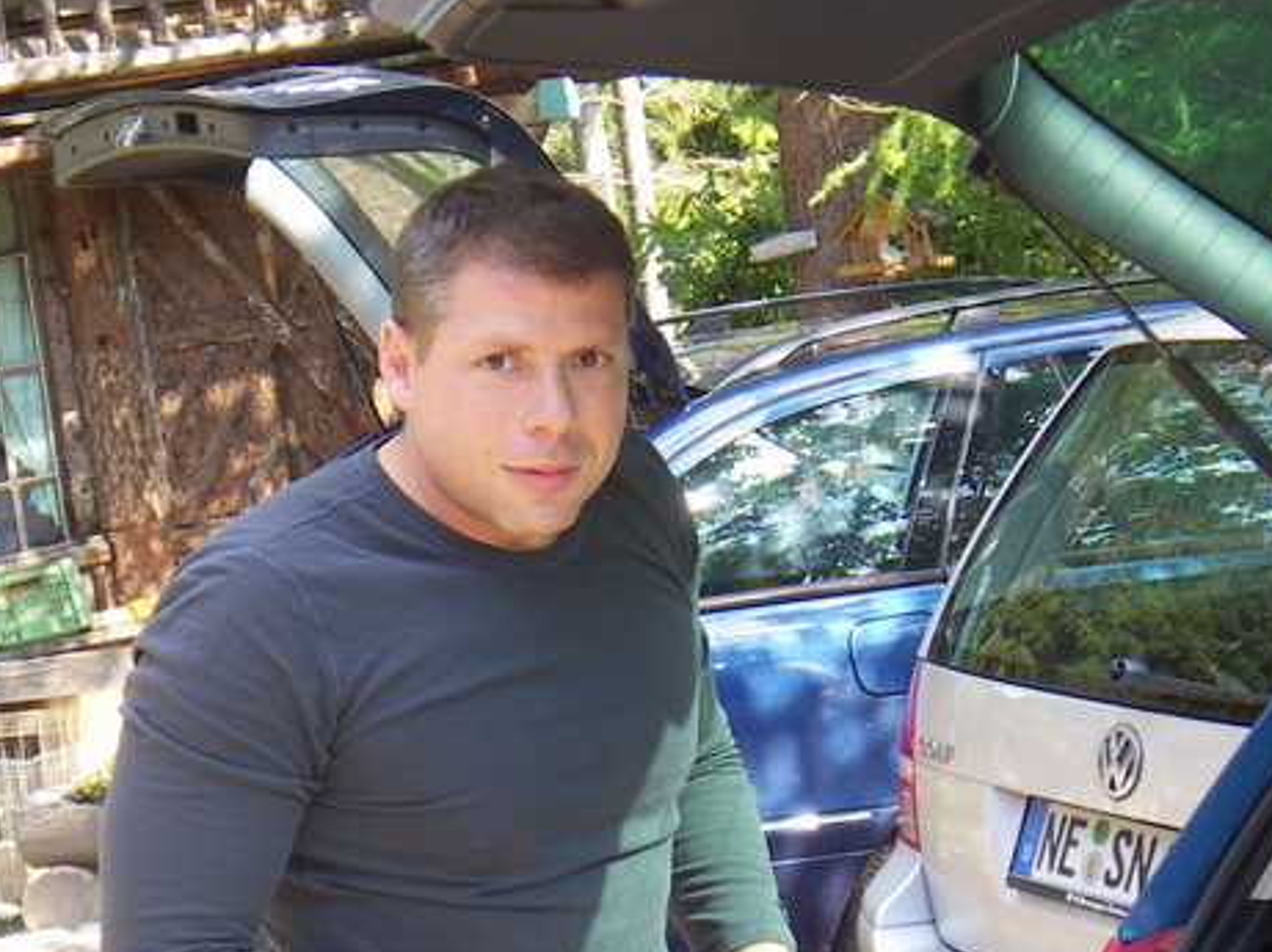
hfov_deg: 18.4
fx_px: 3929
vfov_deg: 13.8
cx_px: 602
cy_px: 610
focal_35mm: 107
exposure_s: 1/80
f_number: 3.5
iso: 50
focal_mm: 10.1
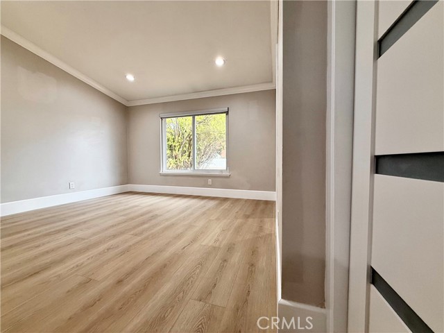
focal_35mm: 14
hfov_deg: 102.1
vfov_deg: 85.7
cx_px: 222
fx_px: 180
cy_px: 166
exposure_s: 1/120
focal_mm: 2.22
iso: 160
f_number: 2.2
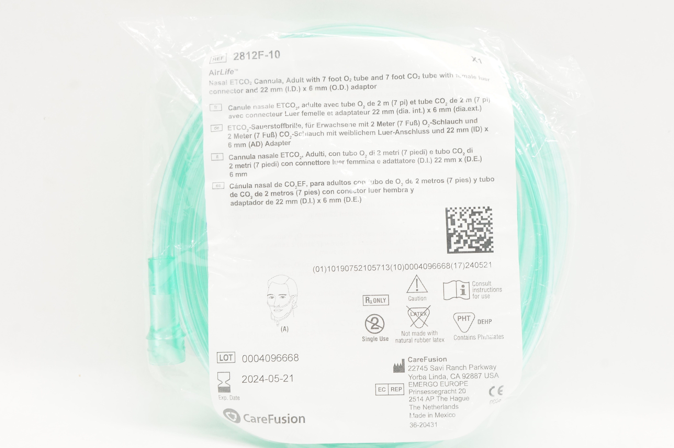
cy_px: 224
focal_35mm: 82
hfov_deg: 24.6
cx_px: 337
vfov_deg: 16.5
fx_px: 1543
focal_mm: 55
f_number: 11
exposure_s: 1/25
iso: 800
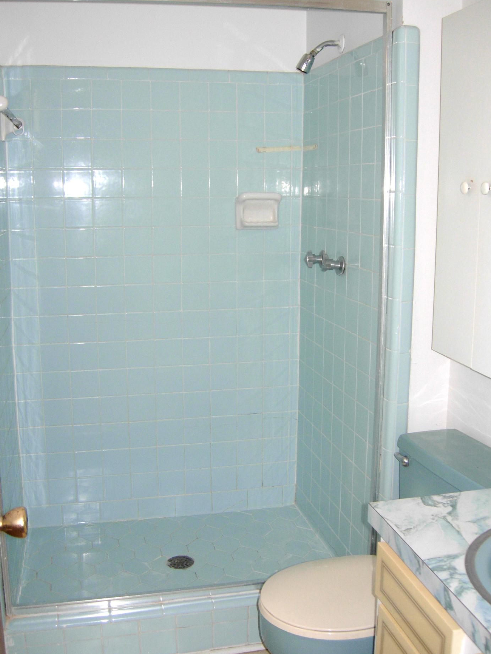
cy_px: 338
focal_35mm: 39
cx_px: 249
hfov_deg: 36.8
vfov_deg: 47.8
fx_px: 737
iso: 50
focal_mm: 7.5
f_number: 2.7
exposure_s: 1/45.2
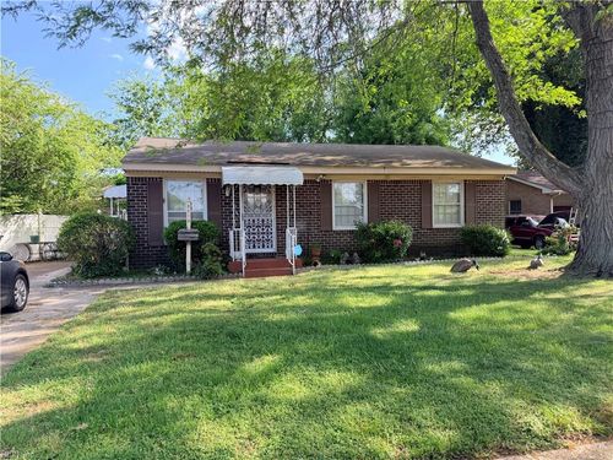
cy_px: 230
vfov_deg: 56.8
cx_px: 306
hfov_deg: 71.6
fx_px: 425
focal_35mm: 24
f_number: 1.78
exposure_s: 1/1005
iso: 100
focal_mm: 6.76
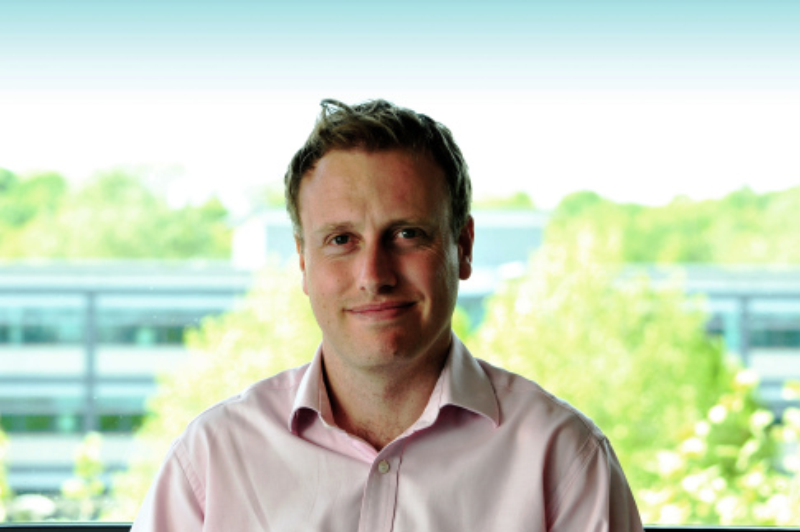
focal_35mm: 148
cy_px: 264
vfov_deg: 9.3
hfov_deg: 13.9
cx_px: 349
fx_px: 3286
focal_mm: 80
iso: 250
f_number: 5.6
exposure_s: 1/100
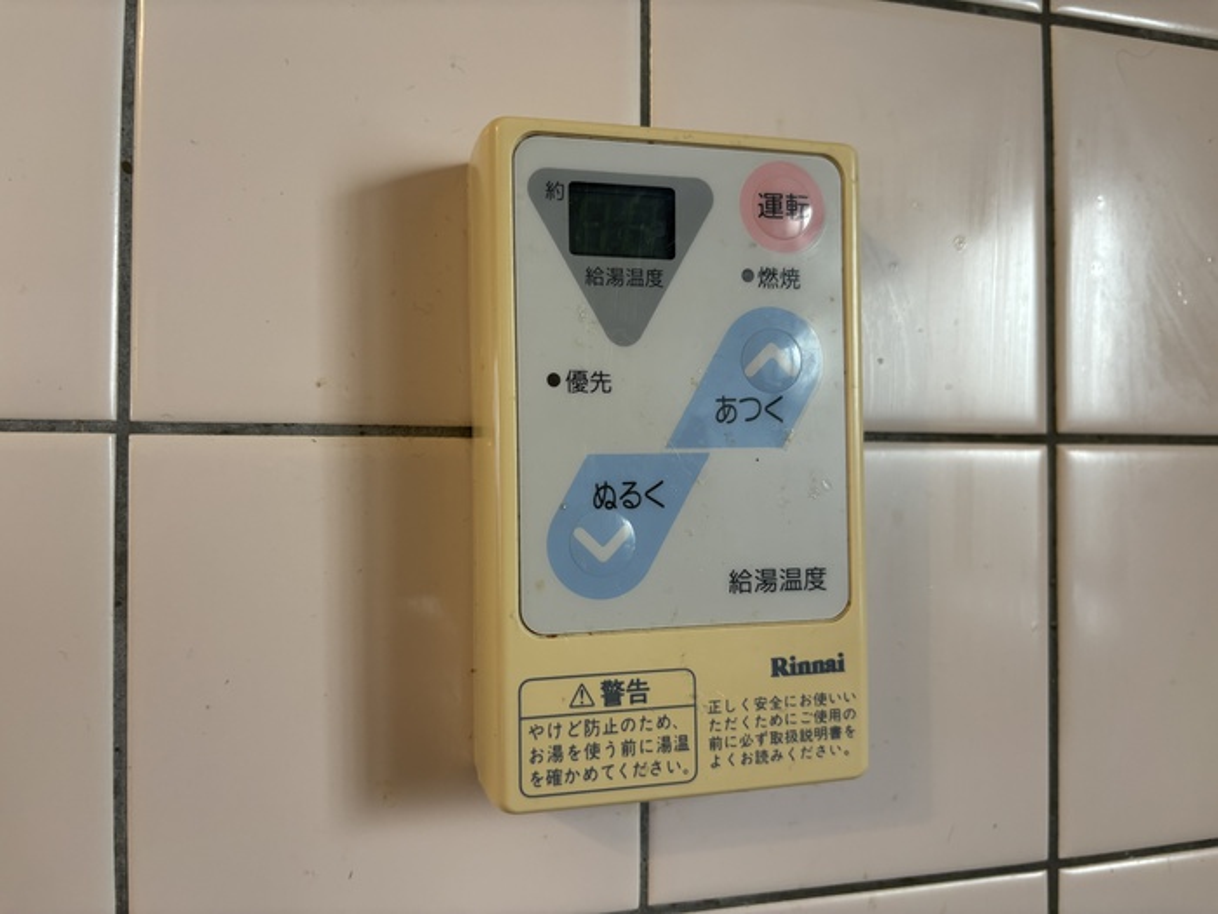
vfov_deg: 53.1
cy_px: 457
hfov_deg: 67.3
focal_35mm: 26
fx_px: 915
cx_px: 609
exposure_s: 1/60
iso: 125
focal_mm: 5.96
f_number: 1.6
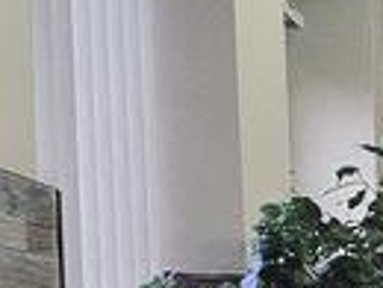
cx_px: 1364
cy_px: 588
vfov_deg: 7.8
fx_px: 2006
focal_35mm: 181
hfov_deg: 8.2
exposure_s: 1/190
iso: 160
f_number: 1.8
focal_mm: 5.4
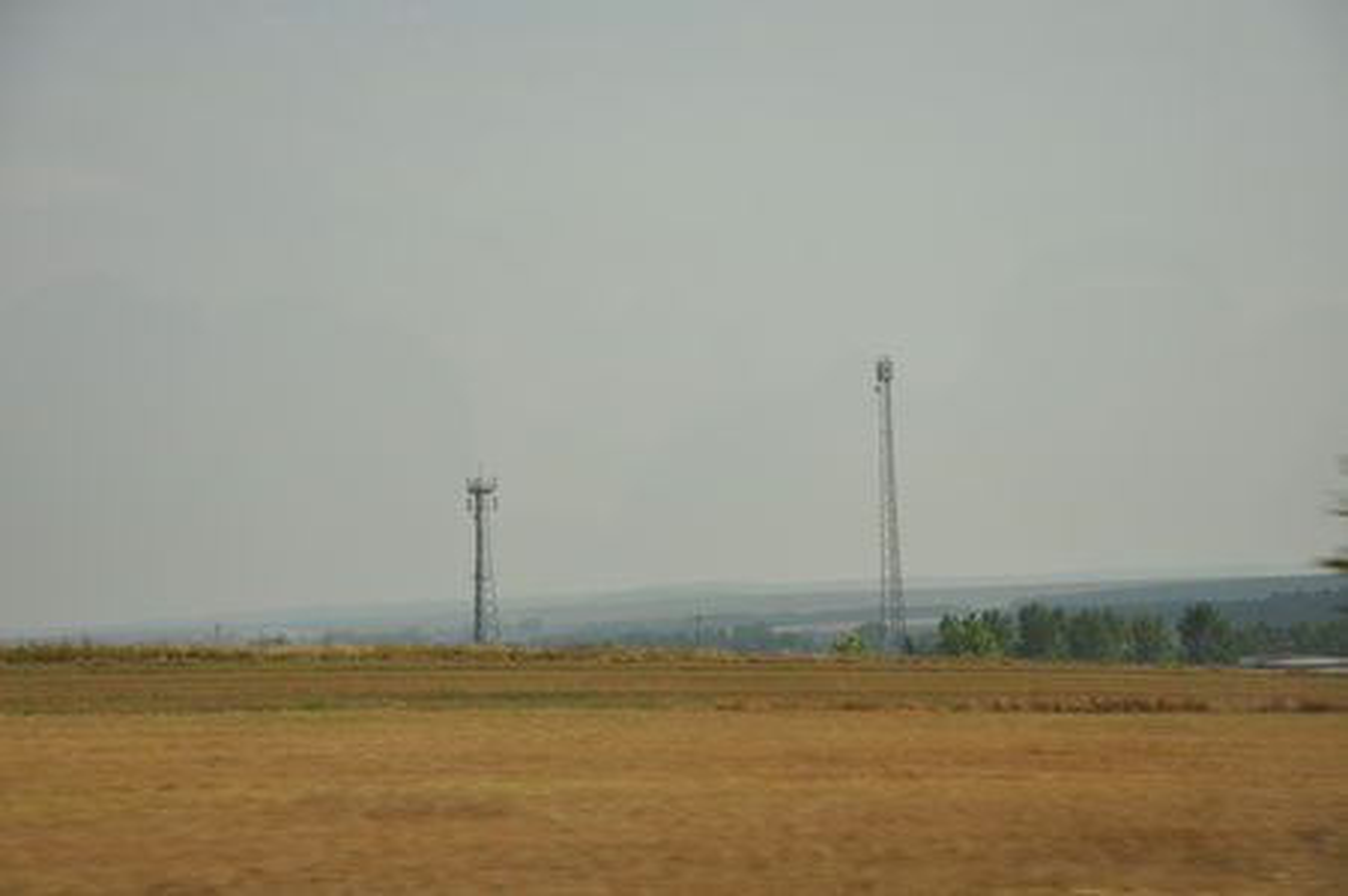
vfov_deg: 13.0
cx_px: 674
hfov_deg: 19.5
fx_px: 3929
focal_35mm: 105
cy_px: 448
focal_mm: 70
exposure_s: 1/250
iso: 200
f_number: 8
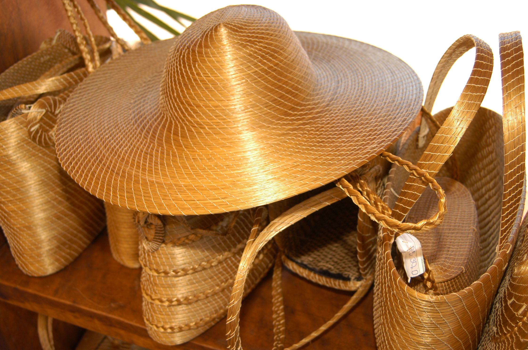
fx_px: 615
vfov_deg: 31.8
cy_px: 175
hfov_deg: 46.4
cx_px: 264
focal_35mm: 42
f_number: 5
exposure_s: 1/160
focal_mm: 28
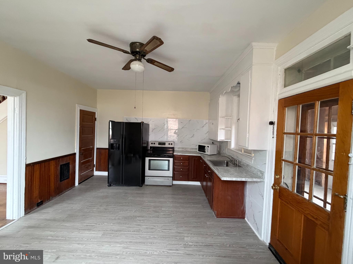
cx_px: 176
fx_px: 143
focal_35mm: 14
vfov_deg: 85.7
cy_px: 132
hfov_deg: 102.1
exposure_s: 1/61
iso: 320
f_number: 2.2
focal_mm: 2.22
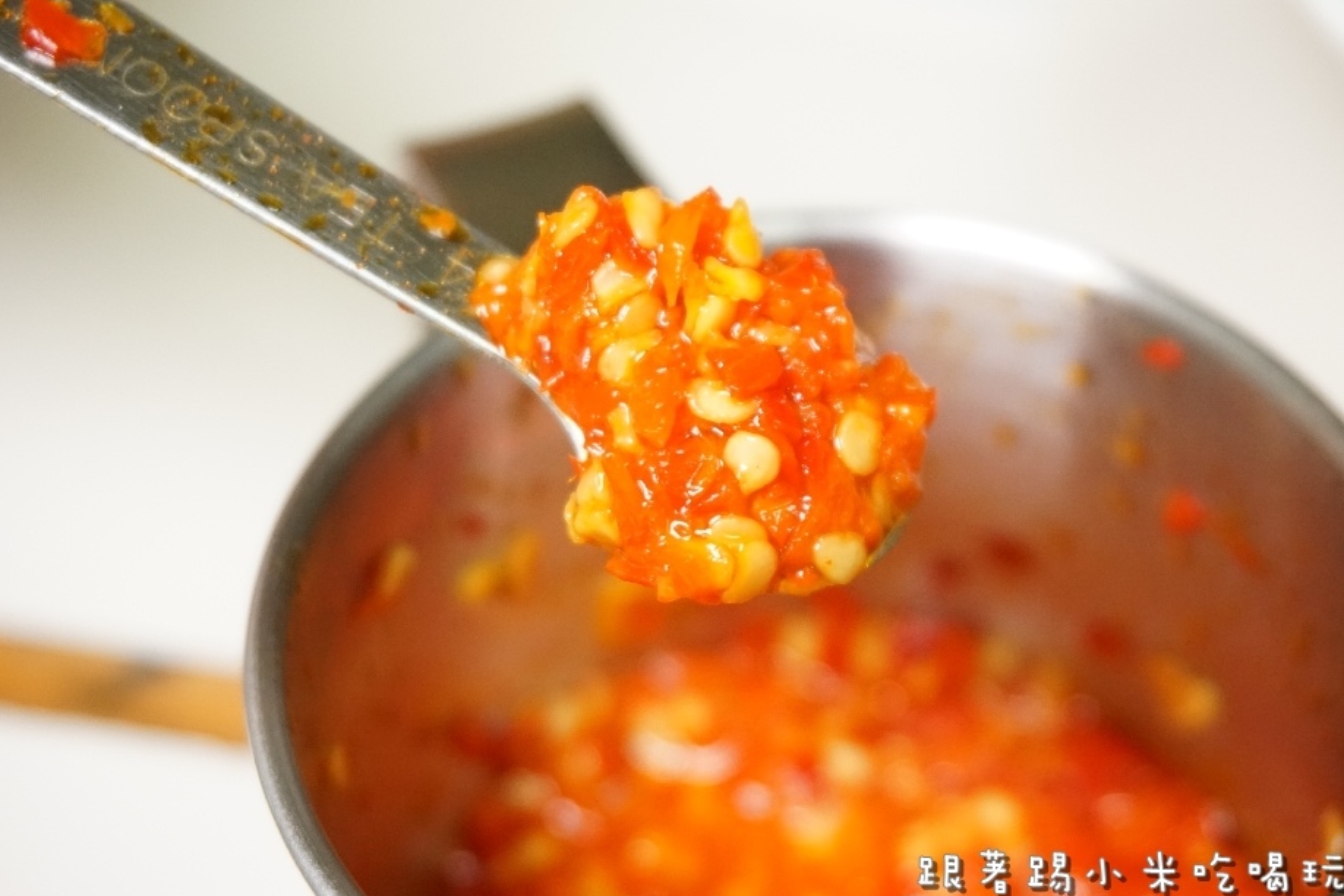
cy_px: 419
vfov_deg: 23.2
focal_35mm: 59
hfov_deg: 34.2
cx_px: 729
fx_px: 2186
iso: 1600
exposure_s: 1/160
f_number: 5.6
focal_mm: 35
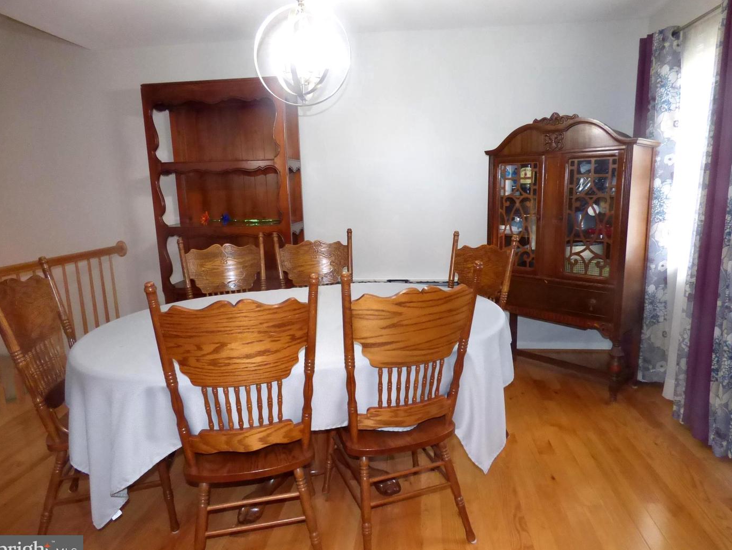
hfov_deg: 79.0
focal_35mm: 21
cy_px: 277
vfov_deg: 63.5
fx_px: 444
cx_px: 374
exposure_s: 1/60
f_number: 2.8
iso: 800
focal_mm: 3.58
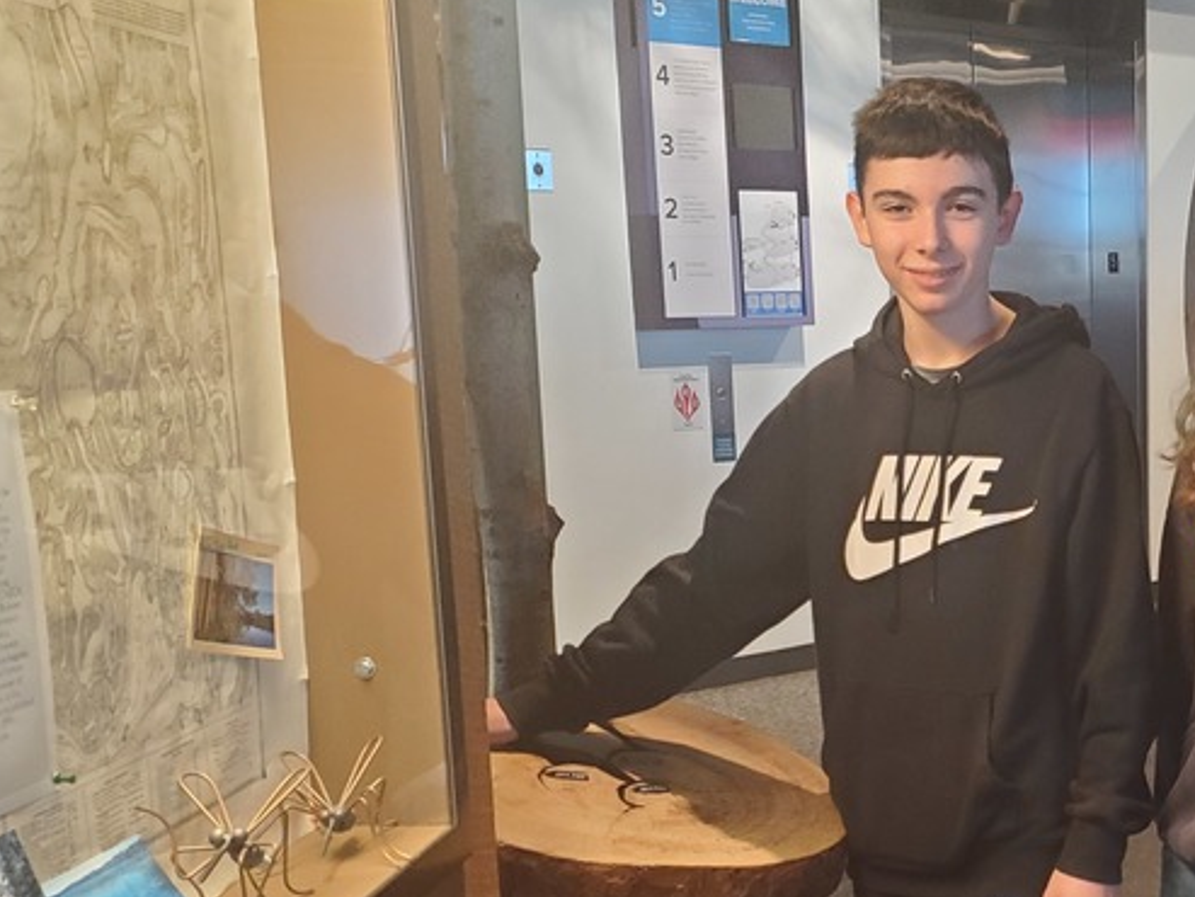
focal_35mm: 54
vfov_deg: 26.8
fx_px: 1865
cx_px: 1139
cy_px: 642
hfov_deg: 33.1
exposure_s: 1/40
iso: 320
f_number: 1.5
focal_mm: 4.3
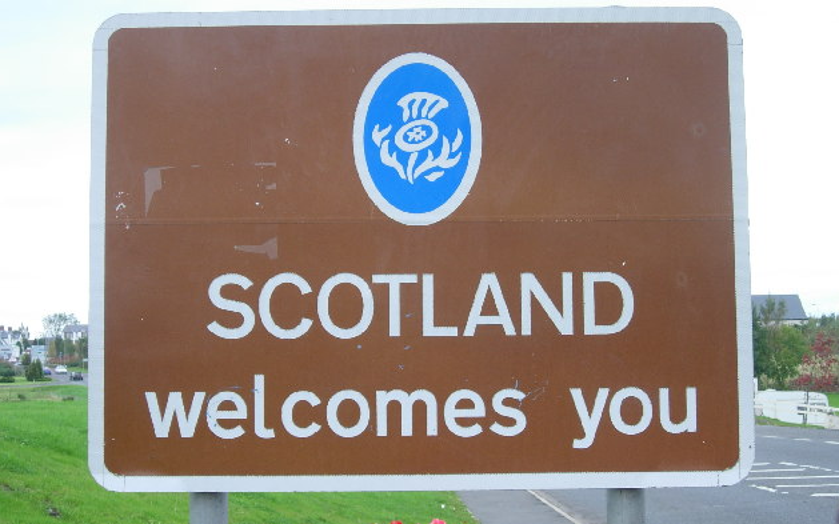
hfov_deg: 36.9
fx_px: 1257
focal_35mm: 55
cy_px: 256
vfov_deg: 23.5
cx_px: 426
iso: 64
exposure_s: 1/55.3
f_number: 3.2
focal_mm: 10.6
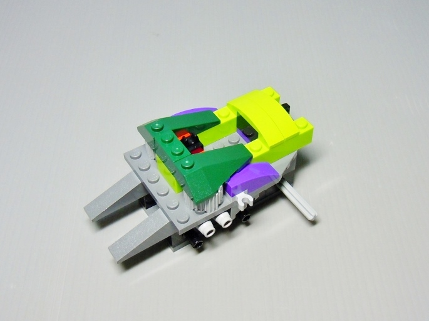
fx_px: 371
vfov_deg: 46.7
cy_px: 160
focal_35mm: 30
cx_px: 214
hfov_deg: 60.0
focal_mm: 5.4
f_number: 3.5
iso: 200
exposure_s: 1/25
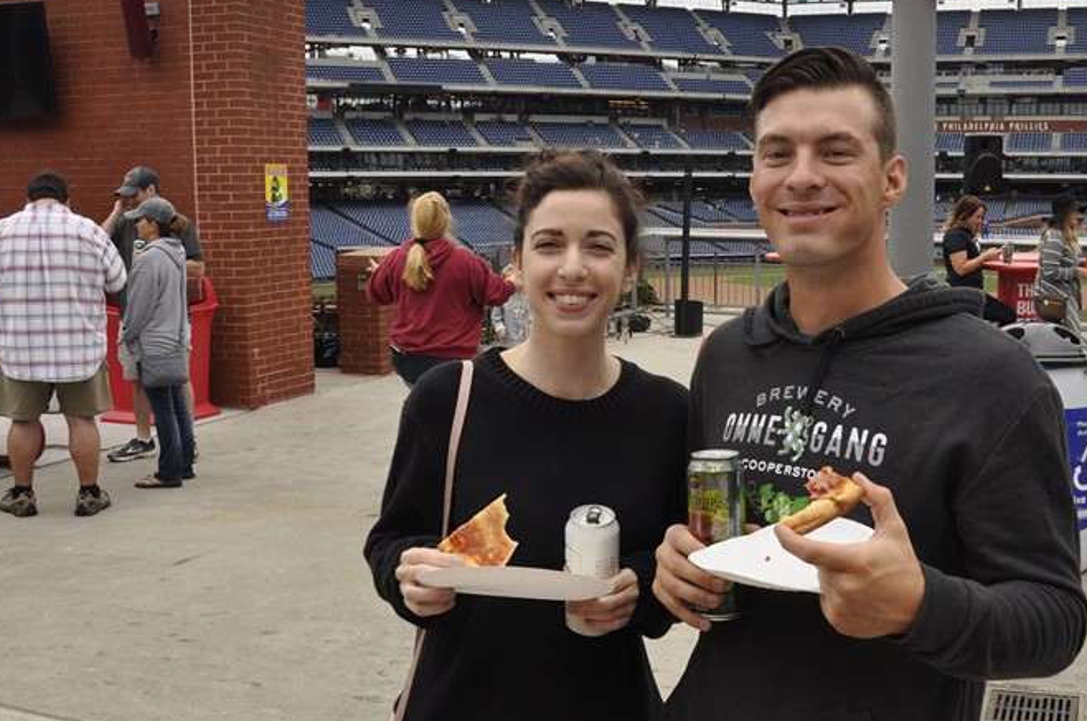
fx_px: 1236
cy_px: 338
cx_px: 694
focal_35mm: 41
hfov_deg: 47.0
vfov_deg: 32.5
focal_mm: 18
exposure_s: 1/100
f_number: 10
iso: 400
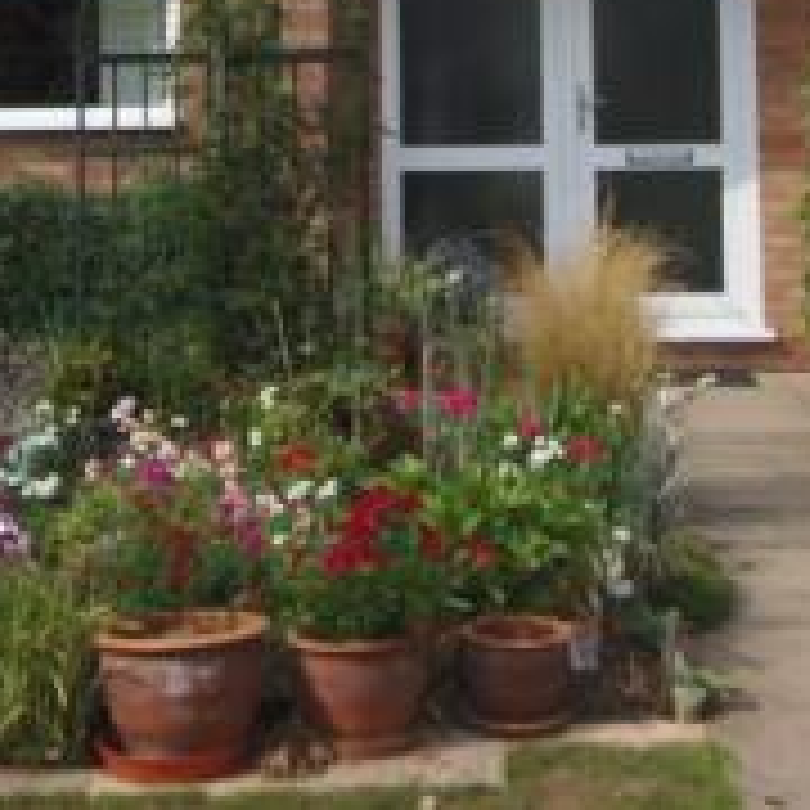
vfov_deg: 19.0
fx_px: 2277
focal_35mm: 86
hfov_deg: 20.1
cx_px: 277
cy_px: -164
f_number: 3.2
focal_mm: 5.5
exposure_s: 1/500
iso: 64
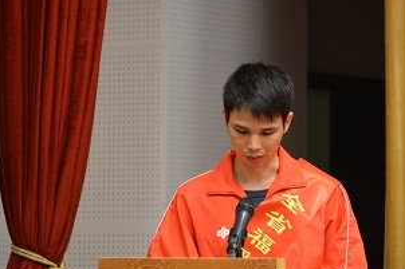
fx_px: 4475
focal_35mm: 398
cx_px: 241
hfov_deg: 5.2
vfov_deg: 3.5
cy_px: 144
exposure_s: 1/40
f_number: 5.6
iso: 1600
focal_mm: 300
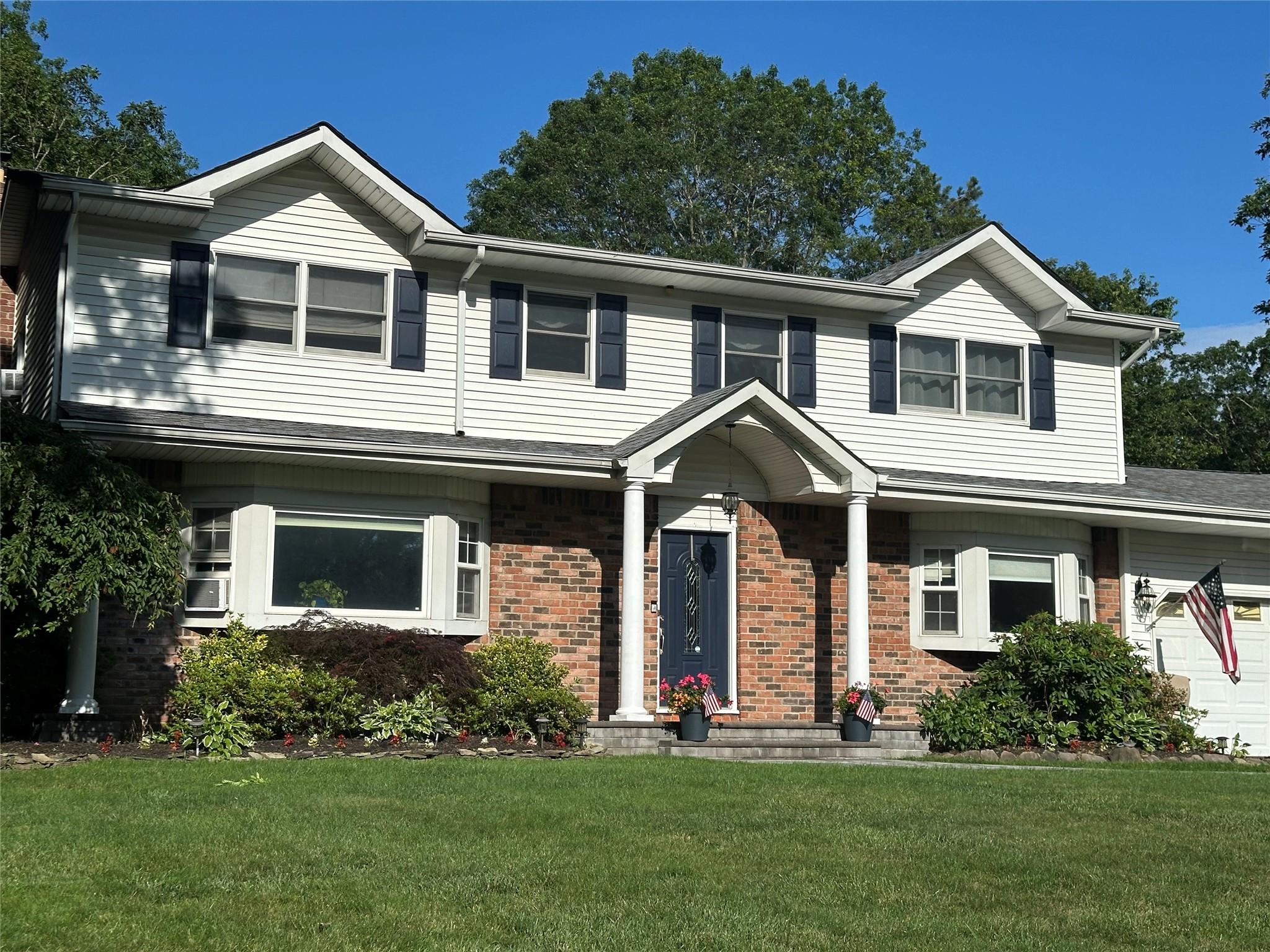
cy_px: 476
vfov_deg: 30.3
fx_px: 1761
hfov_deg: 39.7
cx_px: 635
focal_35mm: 48
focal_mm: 6.86
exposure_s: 1/7092
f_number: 1.78
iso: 64
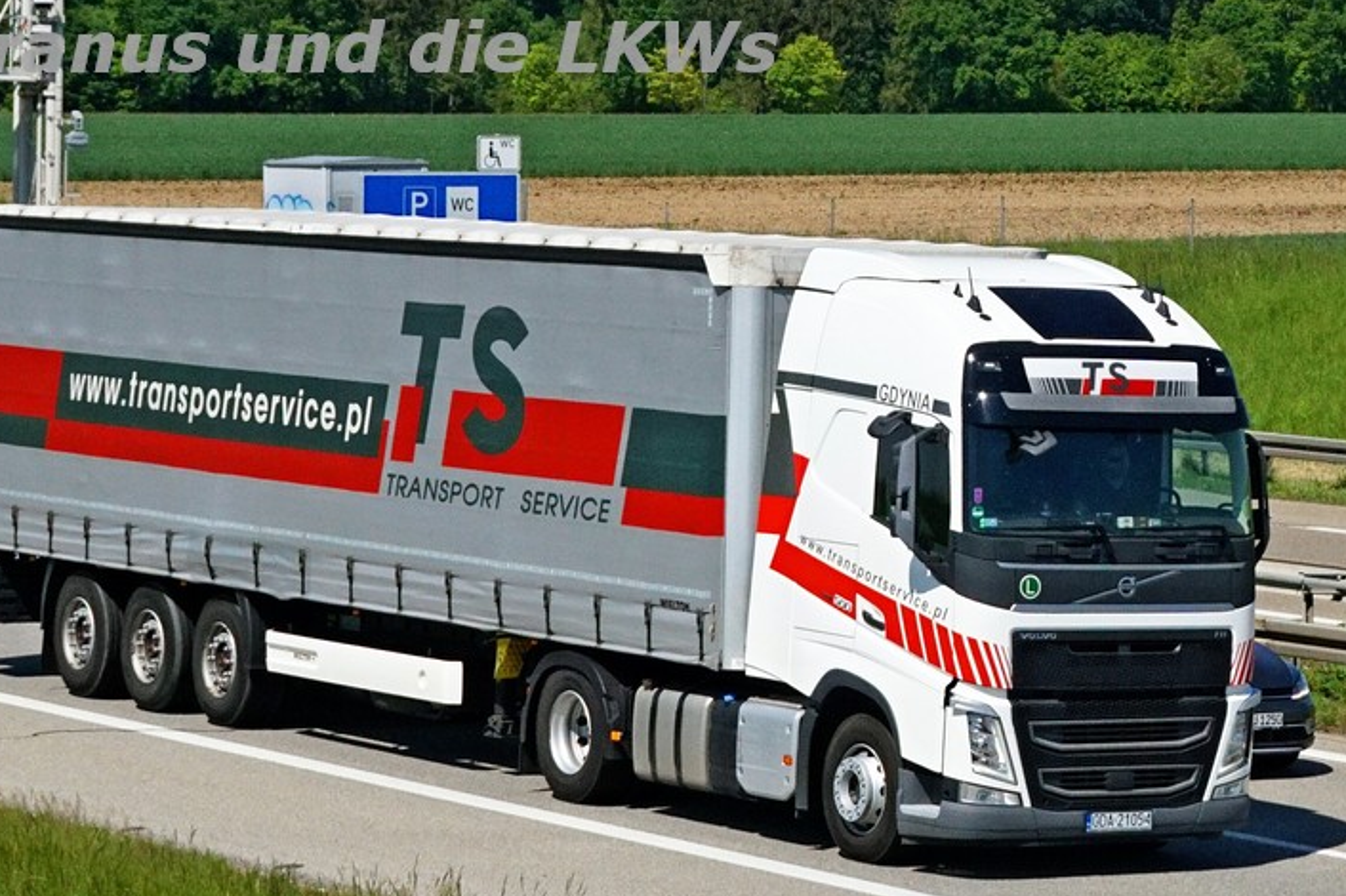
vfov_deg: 20.0
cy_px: 470
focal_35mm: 68
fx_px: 2541
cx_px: 614
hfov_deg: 29.7
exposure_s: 1/2500
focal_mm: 40
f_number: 8
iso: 800
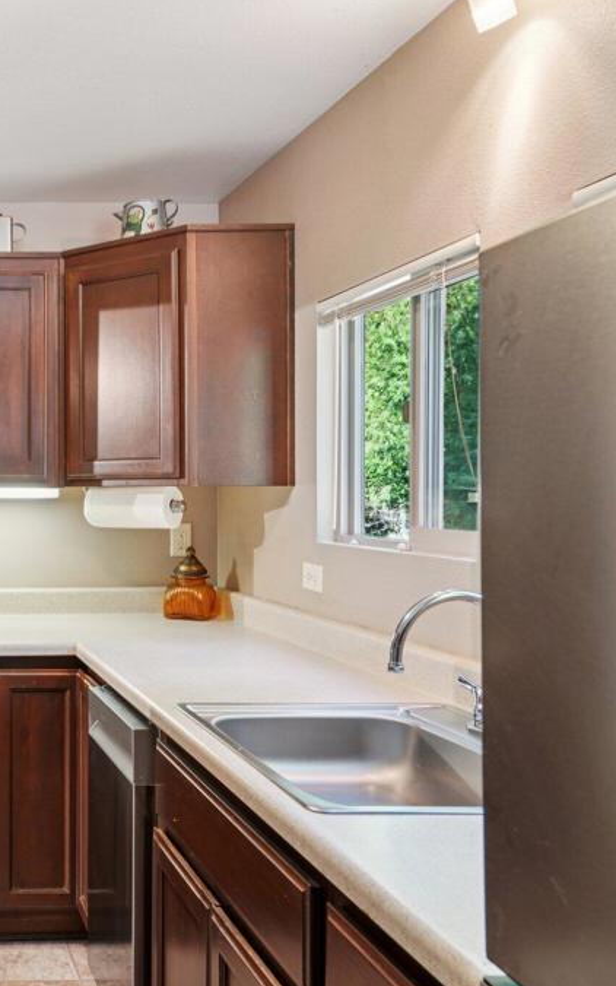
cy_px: 494
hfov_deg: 31.9
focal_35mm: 34
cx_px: -96
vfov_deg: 56.7
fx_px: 913
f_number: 8
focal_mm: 22
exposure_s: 1/4
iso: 400
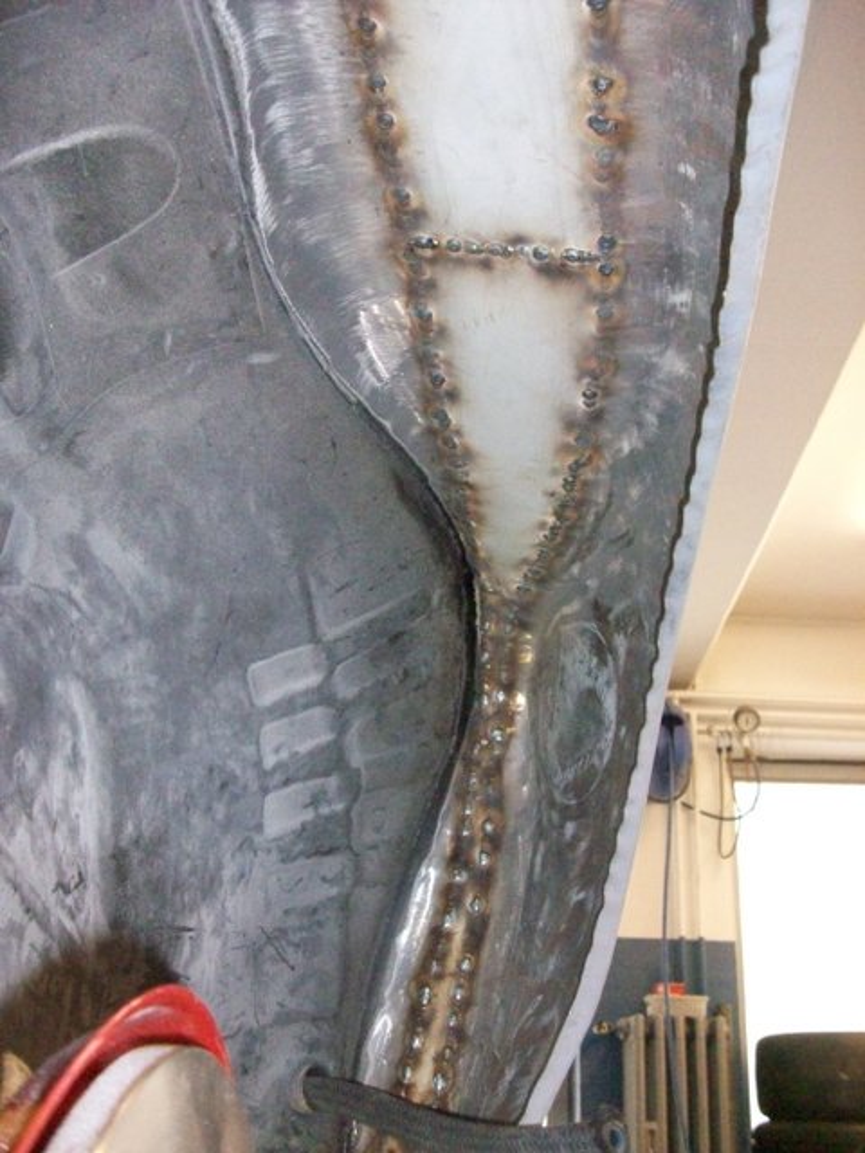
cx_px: 432
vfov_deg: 54.0
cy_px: 576
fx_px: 1133
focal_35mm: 34
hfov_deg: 41.8
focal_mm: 5.7
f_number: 2.8
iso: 800
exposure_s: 1/128
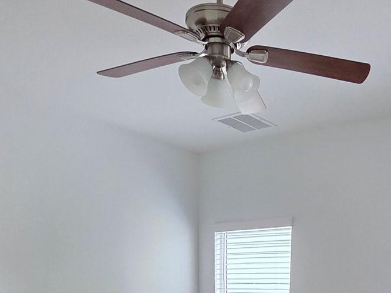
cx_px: 311
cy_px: 389
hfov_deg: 44.6
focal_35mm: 40
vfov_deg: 28.7
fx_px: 452
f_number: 2.2
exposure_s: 1/60
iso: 400
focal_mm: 2.2
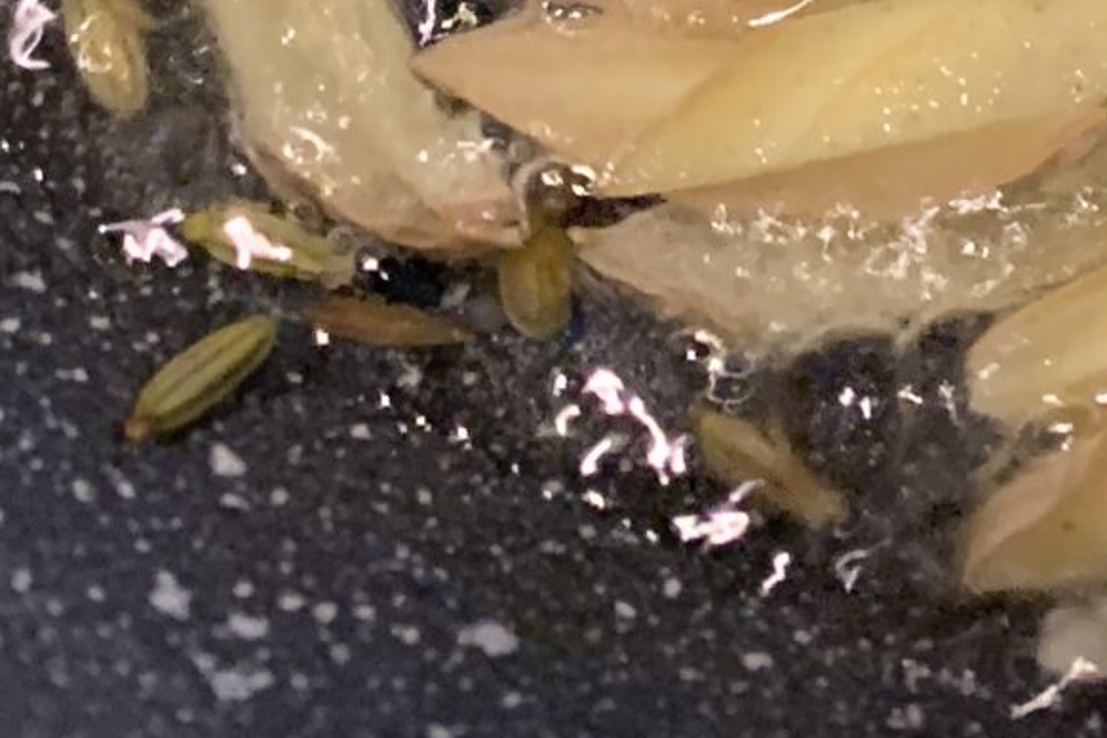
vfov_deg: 10.0
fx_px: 3659
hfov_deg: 15.5
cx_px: 1773
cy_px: -1078
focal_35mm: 119
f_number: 1.8
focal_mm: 4.25
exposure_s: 1/50
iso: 250
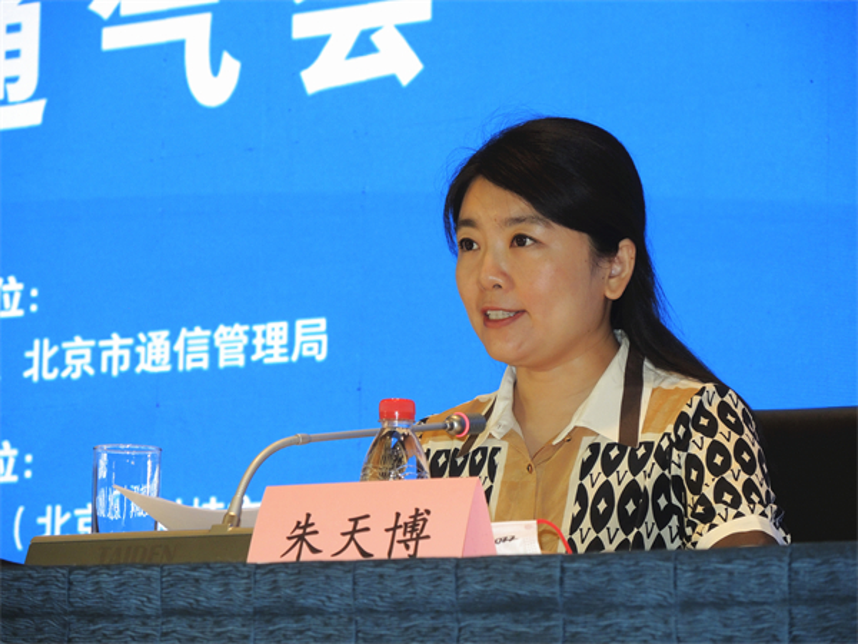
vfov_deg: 11.0
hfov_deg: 14.6
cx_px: 429
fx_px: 3346
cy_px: 322
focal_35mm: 135
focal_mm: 28.4
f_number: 3.5
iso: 360
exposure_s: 1/80
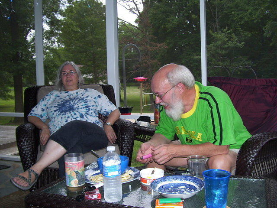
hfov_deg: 51.4
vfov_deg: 39.7
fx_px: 288
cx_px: 138
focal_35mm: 36
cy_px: 104
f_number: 2.7
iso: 80
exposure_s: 1/60
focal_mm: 6
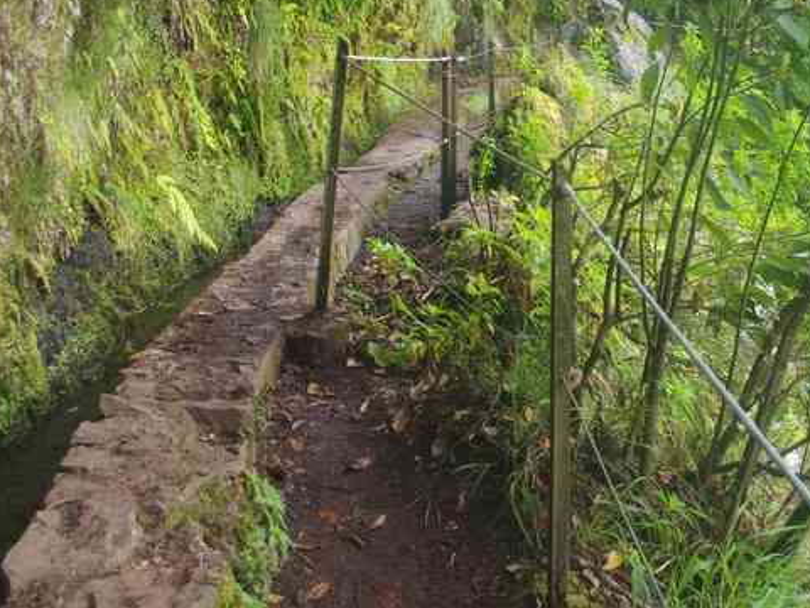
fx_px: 1264
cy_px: 118
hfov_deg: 35.3
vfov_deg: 26.5
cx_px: 529
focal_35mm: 54
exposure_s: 1/40
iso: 800
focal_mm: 18
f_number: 5.6
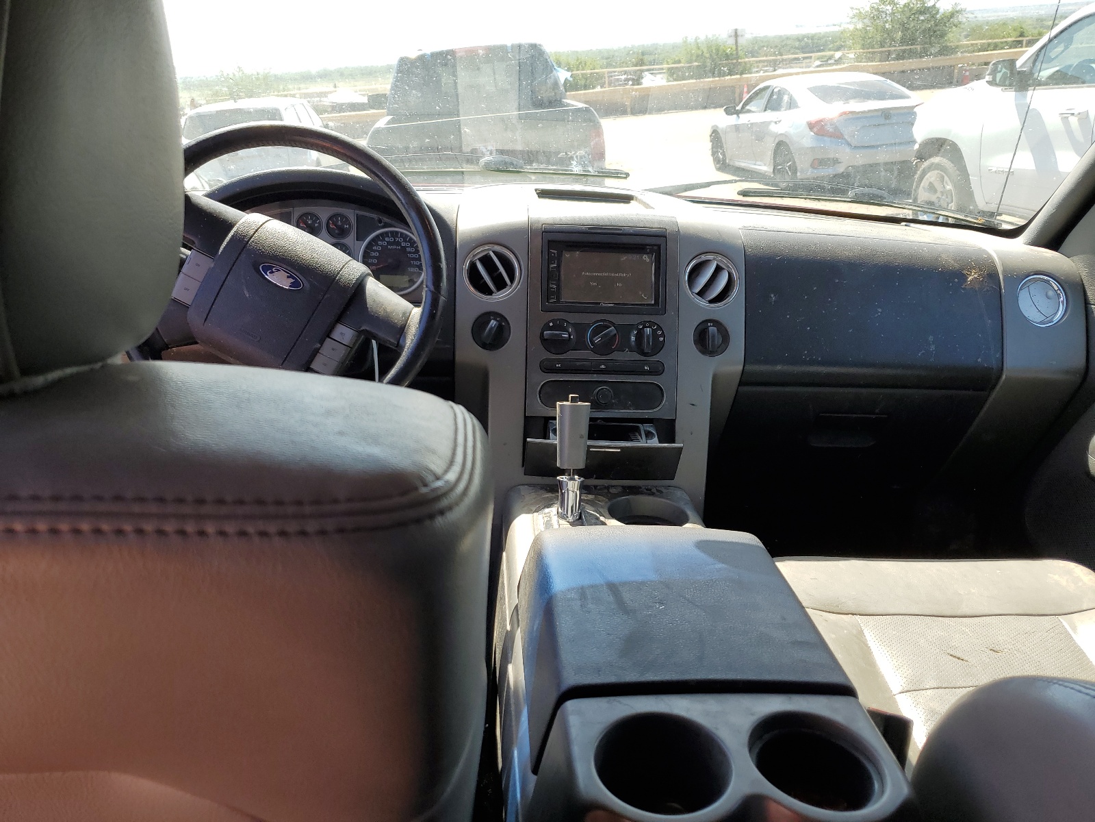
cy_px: 411
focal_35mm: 26
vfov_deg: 53.1
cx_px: 548
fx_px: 822
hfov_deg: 67.3
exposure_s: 1/625
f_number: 1.5
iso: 50
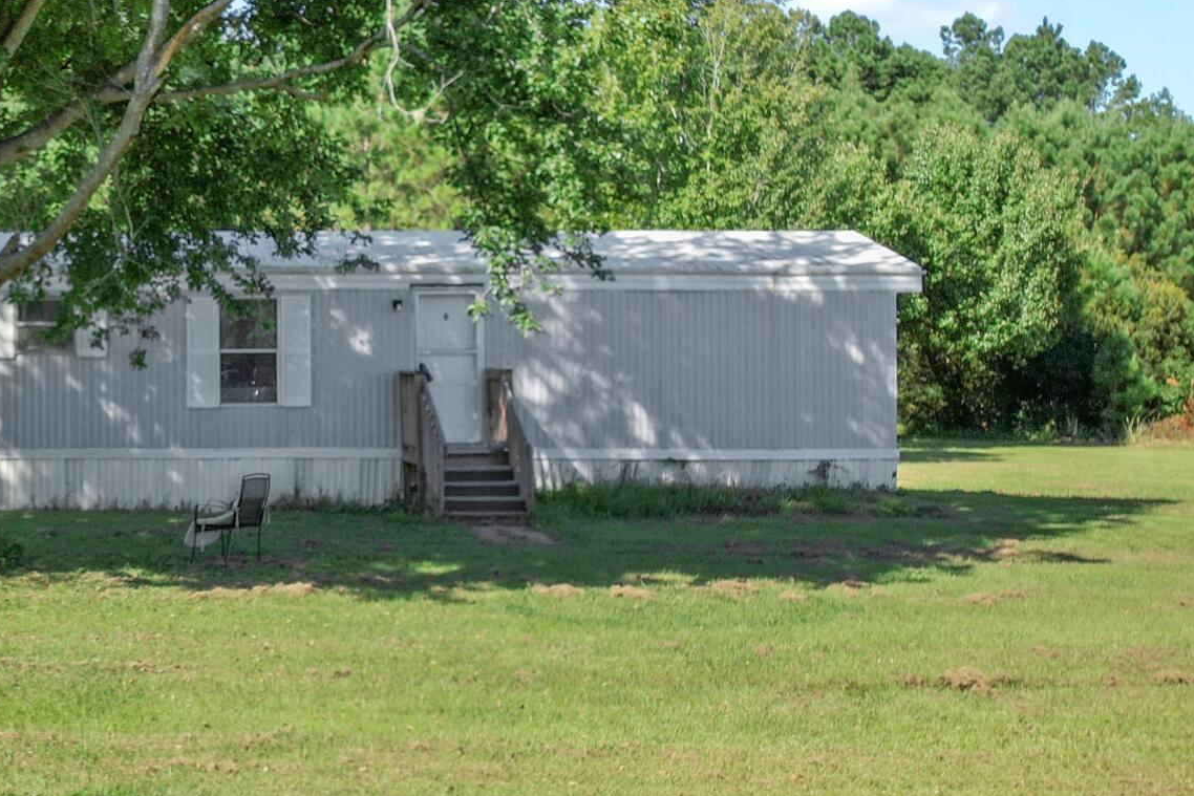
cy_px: 346
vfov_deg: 23.4
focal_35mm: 58
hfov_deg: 31.5
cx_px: -35
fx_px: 1924
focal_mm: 8.38
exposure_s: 1/320
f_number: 2.8
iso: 100
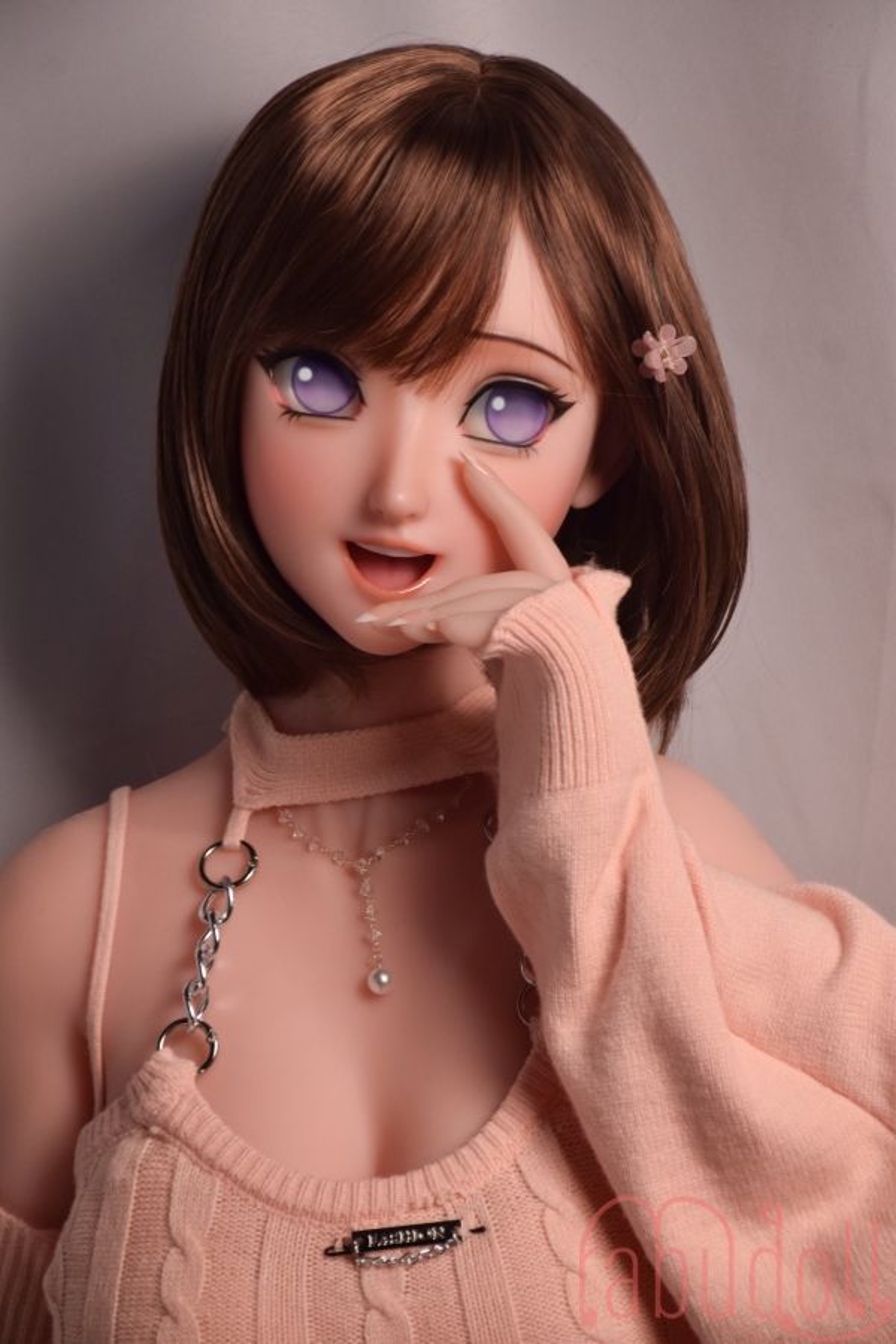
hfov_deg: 10.2
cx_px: 448
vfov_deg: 15.2
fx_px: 5040
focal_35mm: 135
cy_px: 672
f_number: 8
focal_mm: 90
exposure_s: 1/125
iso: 500
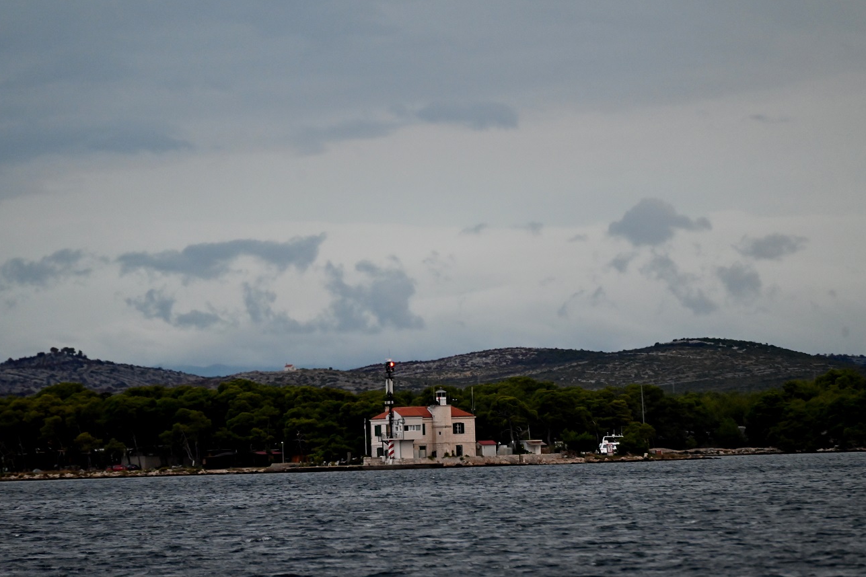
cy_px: 290
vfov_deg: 4.5
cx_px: 431
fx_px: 7288
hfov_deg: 6.8
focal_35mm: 303
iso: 3200
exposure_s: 1/400
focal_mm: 300
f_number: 5.6
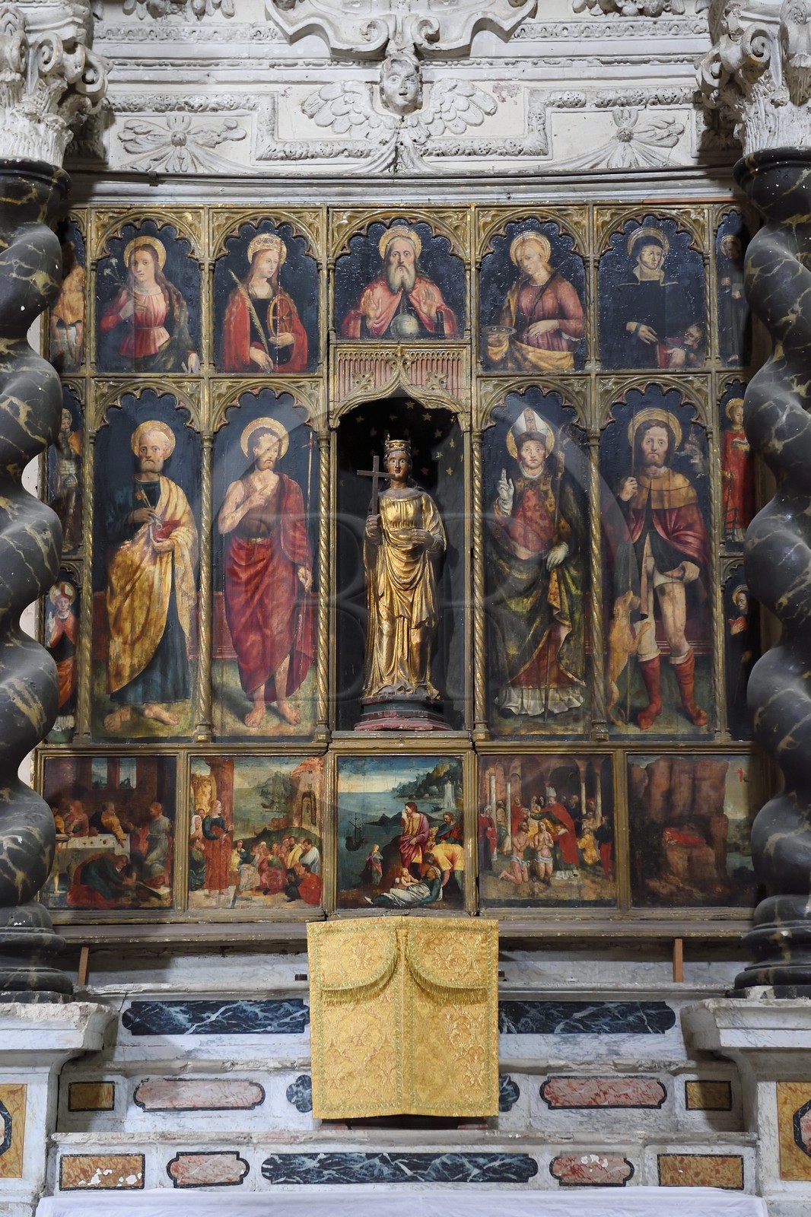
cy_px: 608
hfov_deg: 19.4
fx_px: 2366
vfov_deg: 28.8
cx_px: 406
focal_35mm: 70
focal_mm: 70
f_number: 4
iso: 3200
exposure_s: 1/60
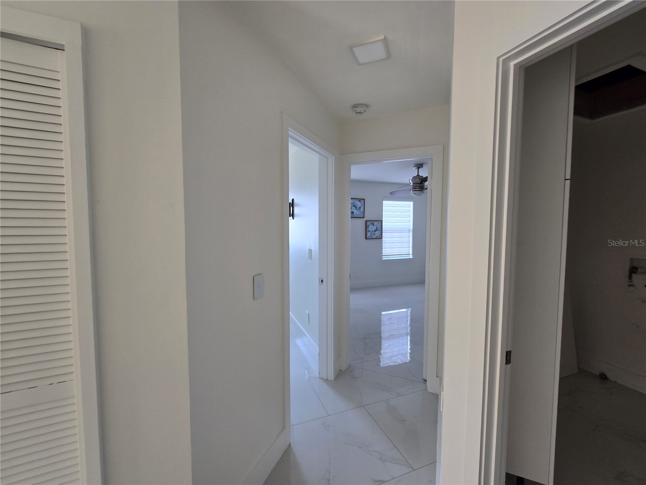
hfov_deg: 106.2
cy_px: 242
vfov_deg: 89.9
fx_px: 243
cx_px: 323
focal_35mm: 13
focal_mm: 2.2
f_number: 2.2
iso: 125
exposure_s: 1/60
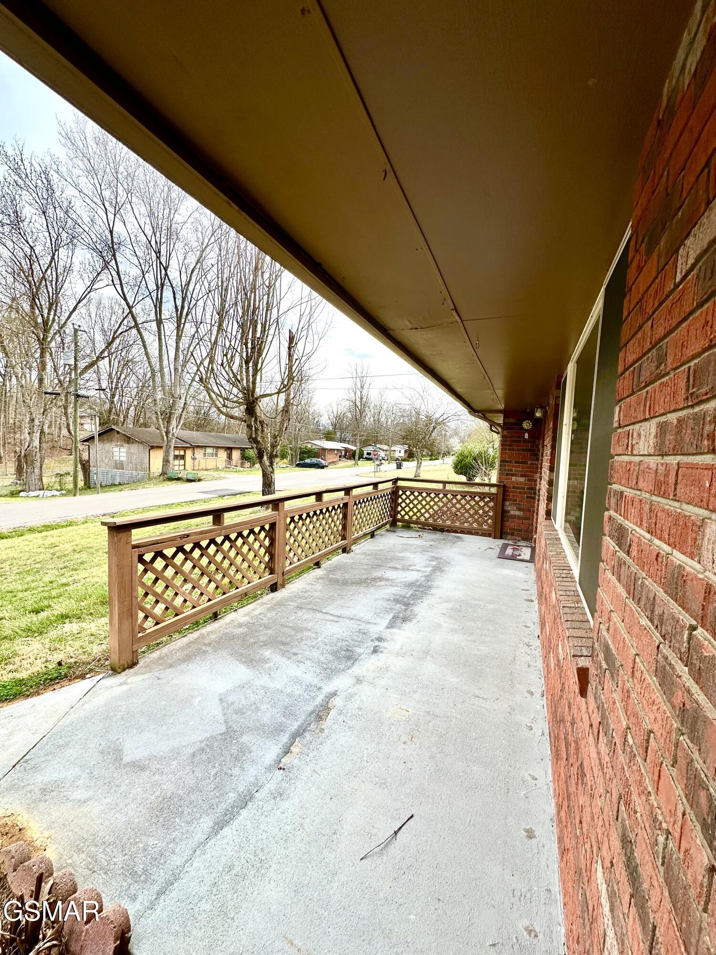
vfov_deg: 102.1
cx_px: 358
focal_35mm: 14
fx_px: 386
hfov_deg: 85.7
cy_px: 478
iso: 40
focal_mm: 2.22
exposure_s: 1/769
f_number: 2.2
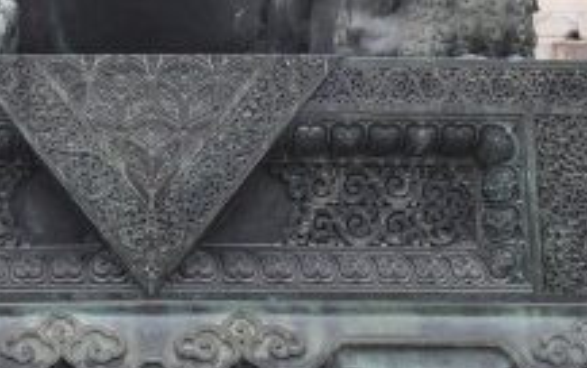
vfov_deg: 6.5
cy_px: -433
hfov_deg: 10.8
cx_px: 149
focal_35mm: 193
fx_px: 3097
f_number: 6.3
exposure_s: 1/160
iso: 200
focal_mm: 45
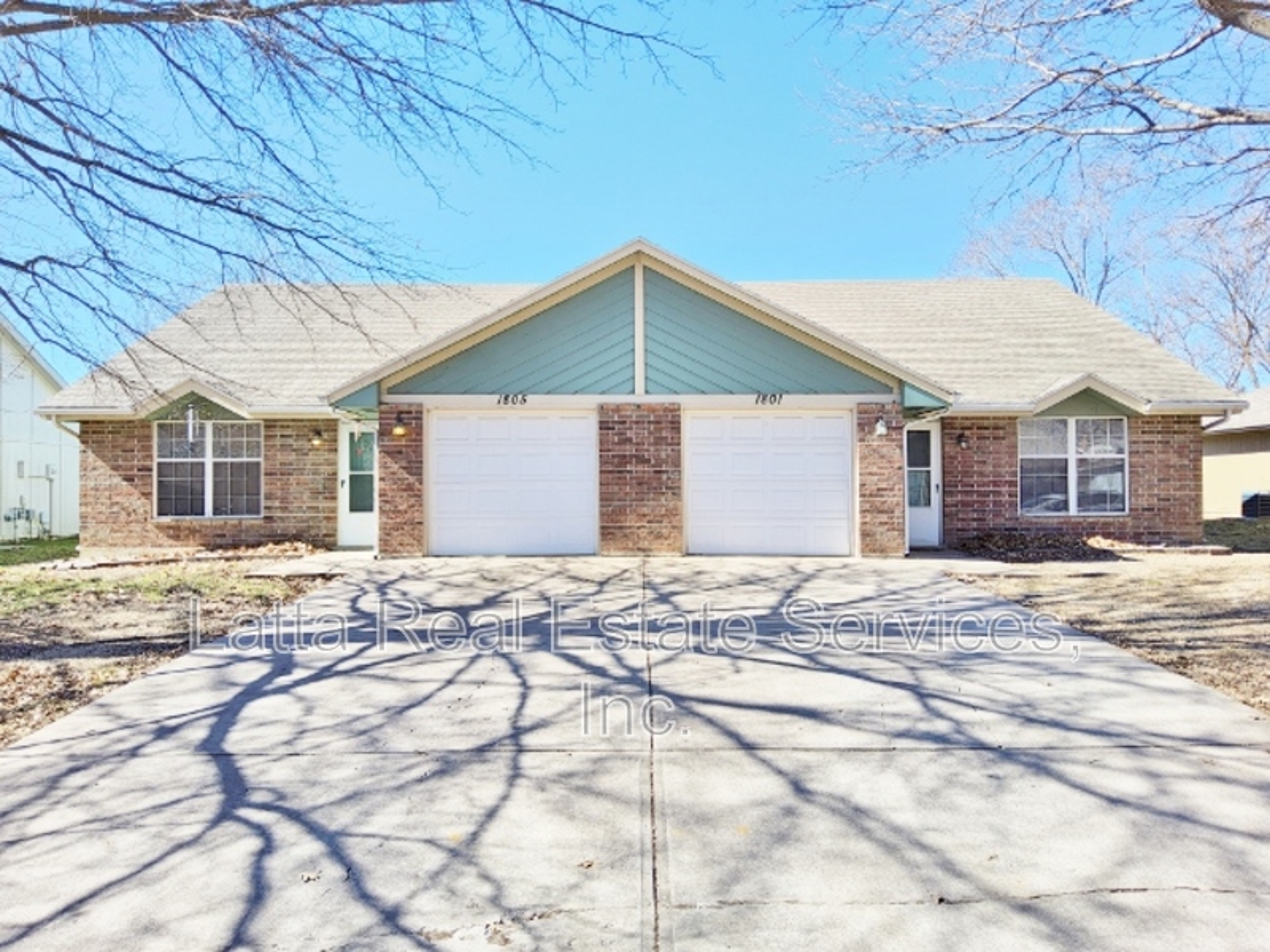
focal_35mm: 25
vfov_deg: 54.9
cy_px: 476
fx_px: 917
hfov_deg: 69.4
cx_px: 635
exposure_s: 1/533
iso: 32
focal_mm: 3.08
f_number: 2
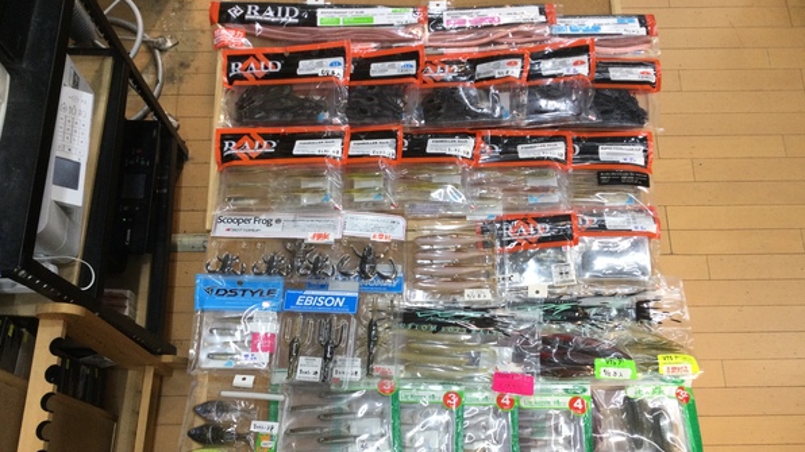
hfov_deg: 58.0
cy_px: 300
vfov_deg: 34.3
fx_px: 726
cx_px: 402
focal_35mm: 34
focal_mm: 3.3
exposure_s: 1/40
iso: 32
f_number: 2.4
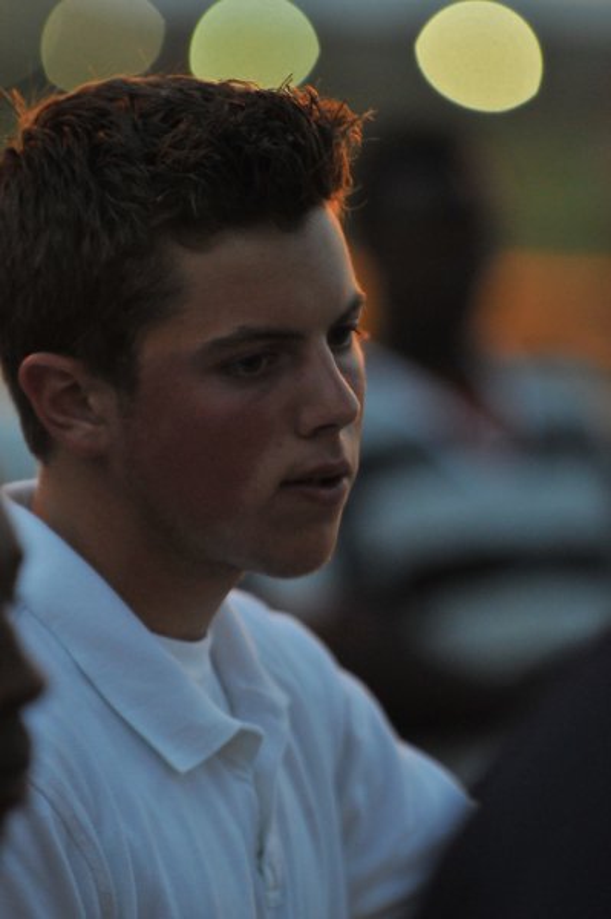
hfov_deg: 4.6
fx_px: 7650
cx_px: 306
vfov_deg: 6.9
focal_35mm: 300
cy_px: 460
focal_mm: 200
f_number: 2.8
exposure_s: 1/200
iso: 1600
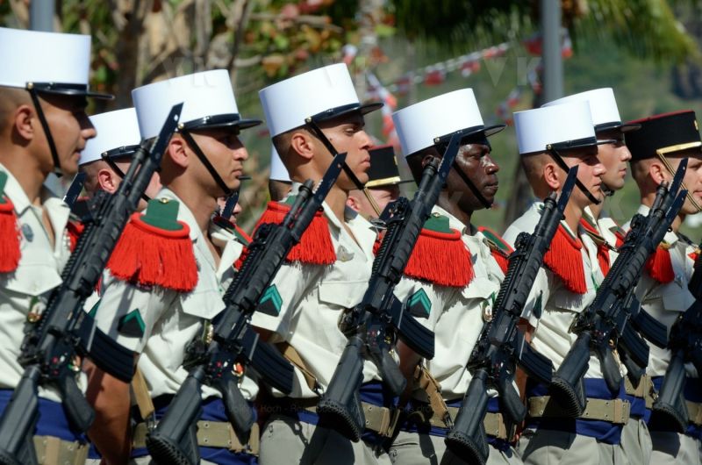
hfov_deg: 6.9
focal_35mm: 300
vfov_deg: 4.6
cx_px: 351
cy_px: 232
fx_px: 5838
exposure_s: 1/800
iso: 160
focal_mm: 200
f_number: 8
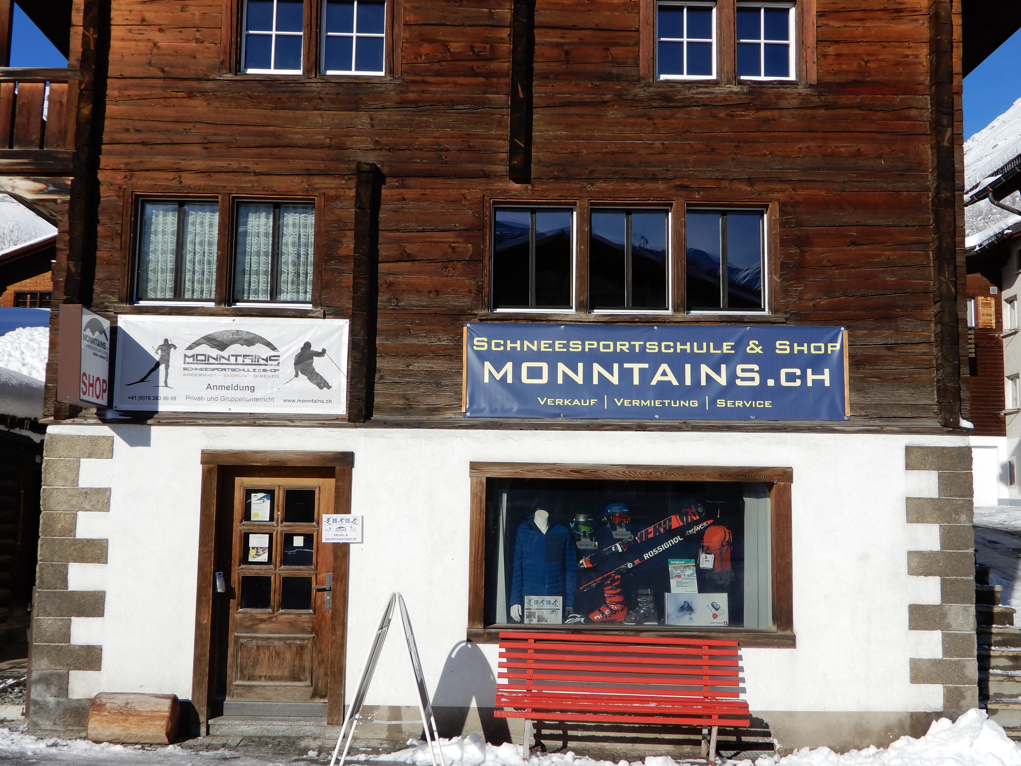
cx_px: 510
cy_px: 383
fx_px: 1239
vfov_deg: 34.3
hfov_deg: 44.8
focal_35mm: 42
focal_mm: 7.5
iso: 80
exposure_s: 1/1250
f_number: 4
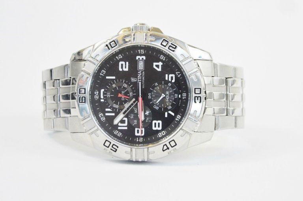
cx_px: 152
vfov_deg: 10.7
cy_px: 100
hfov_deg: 16.1
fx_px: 1071
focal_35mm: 128
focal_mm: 85
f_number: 5.6
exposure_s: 1/200
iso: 1600
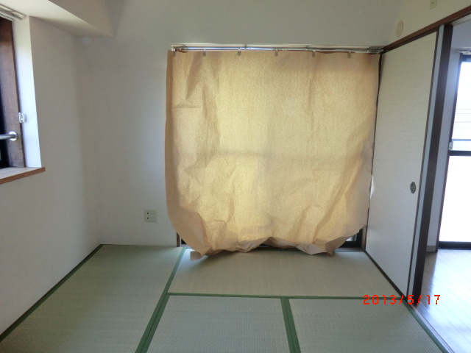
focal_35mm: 24
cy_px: 176
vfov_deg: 56.8
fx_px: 327
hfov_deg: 71.6
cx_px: 236
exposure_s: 1/60
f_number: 3.2
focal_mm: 4.3
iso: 125
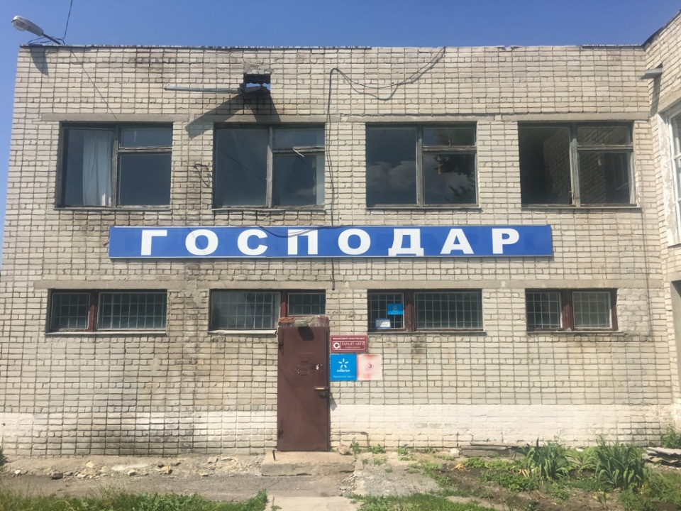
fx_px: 571
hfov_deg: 61.7
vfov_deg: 48.2
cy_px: 256
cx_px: 340
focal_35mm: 29
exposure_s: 1/2079
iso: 25
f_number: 2.2
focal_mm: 4.15
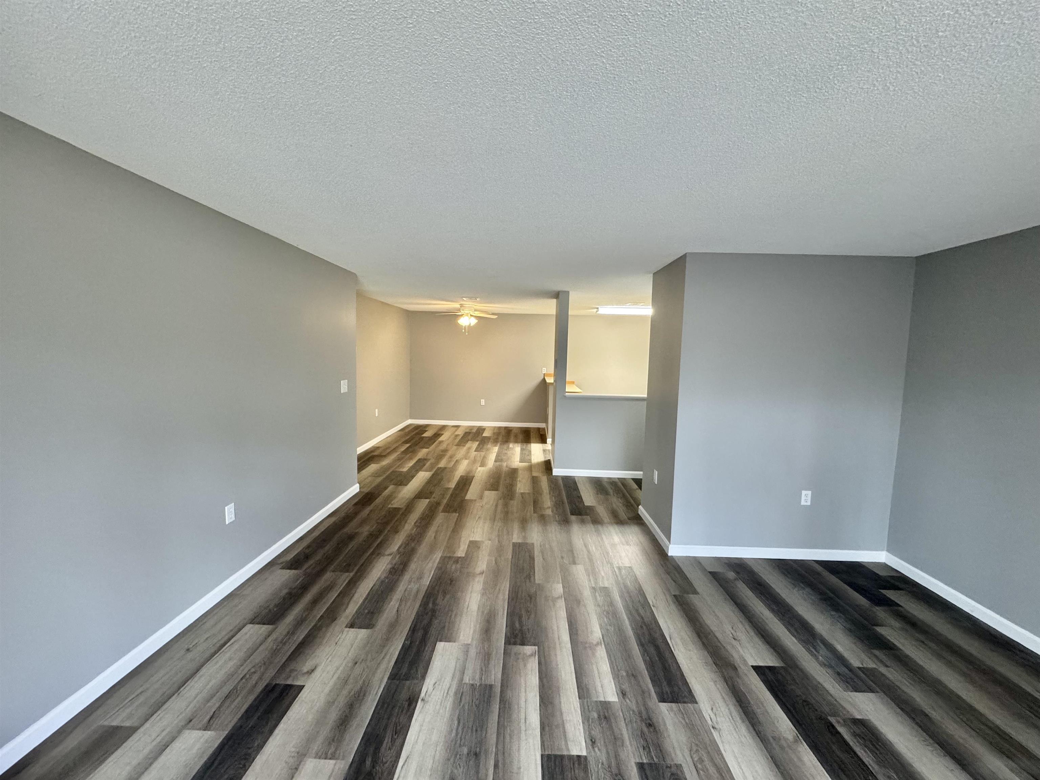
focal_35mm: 14
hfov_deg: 102.1
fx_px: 421
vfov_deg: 85.7
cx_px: 520
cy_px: 390
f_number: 2.2
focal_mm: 2.22
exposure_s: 1/60
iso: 320
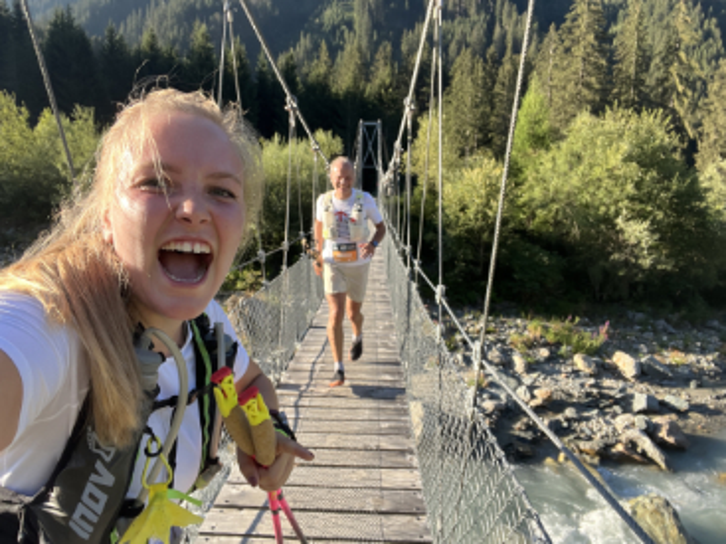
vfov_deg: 58.9
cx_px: 363
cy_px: 272
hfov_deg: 73.9
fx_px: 482
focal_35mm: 23
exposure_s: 1/192
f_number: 2.2
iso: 25
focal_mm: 2.7
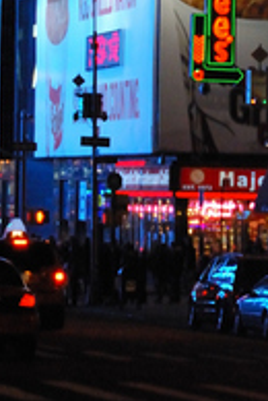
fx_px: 4217
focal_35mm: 379
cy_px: 76
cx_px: -155
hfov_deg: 3.6
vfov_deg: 5.4
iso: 1600
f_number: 5
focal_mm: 70
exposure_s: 1/125
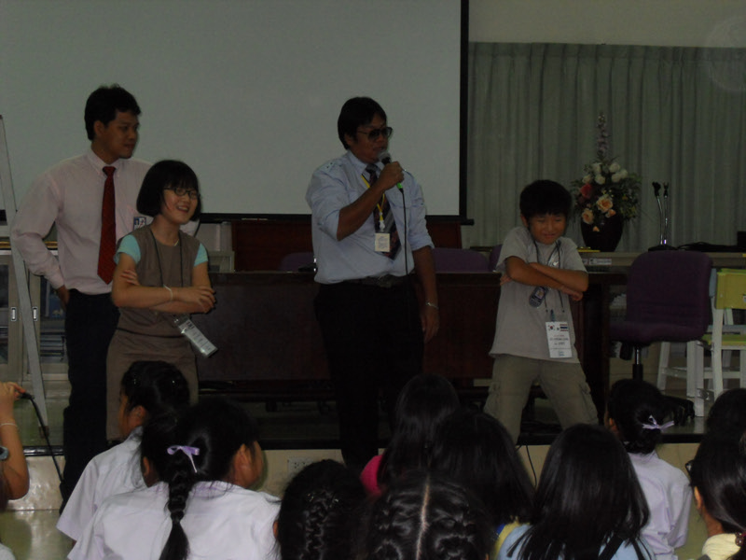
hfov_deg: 26.0
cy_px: 280
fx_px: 1616
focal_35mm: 75
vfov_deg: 19.6
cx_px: 373
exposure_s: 1/90
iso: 400
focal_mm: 16.1
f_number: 4.9
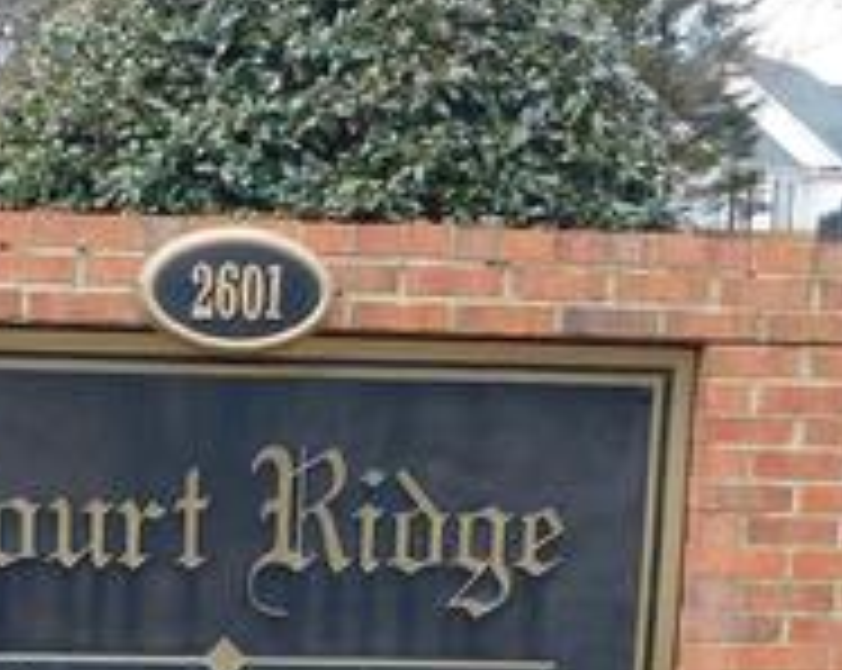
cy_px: 621
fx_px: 1916
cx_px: 216
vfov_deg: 19.5
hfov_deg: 24.5
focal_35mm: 77
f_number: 3
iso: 125
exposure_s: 1/200
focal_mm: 4
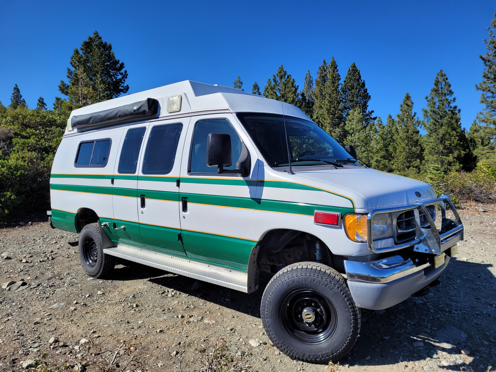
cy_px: 186
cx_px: 248
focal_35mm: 26
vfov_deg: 53.1
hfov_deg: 67.3
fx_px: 373
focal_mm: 5.4
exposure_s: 1/3001
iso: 40
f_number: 1.8
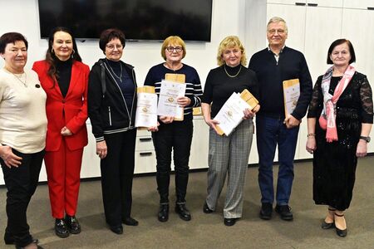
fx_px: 364
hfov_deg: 54.4
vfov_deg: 37.9
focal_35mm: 35
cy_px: 124
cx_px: 187
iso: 5000
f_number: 4.5
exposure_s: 1/160
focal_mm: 35
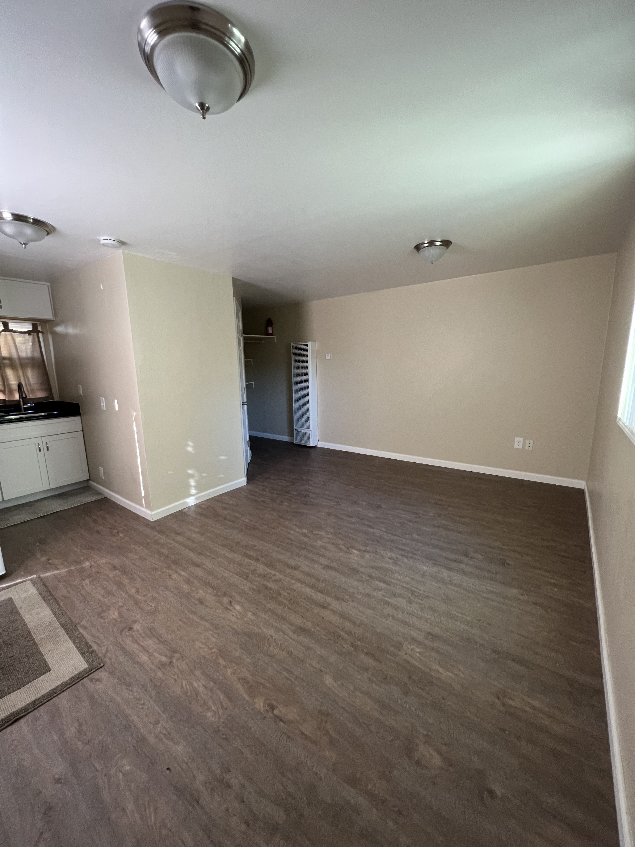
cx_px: 318
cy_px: 424
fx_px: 318
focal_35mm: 13
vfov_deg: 106.2
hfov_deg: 89.9
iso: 250
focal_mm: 1.57
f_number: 1.8
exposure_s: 1/74
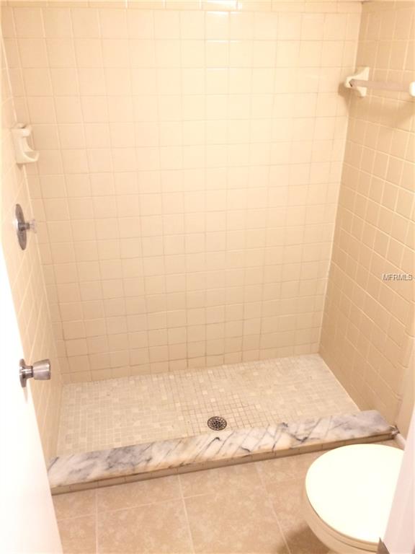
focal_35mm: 29
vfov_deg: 61.7
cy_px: 277
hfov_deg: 48.2
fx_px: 464
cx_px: 208
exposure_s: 1/30
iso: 160
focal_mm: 4.15
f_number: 2.2
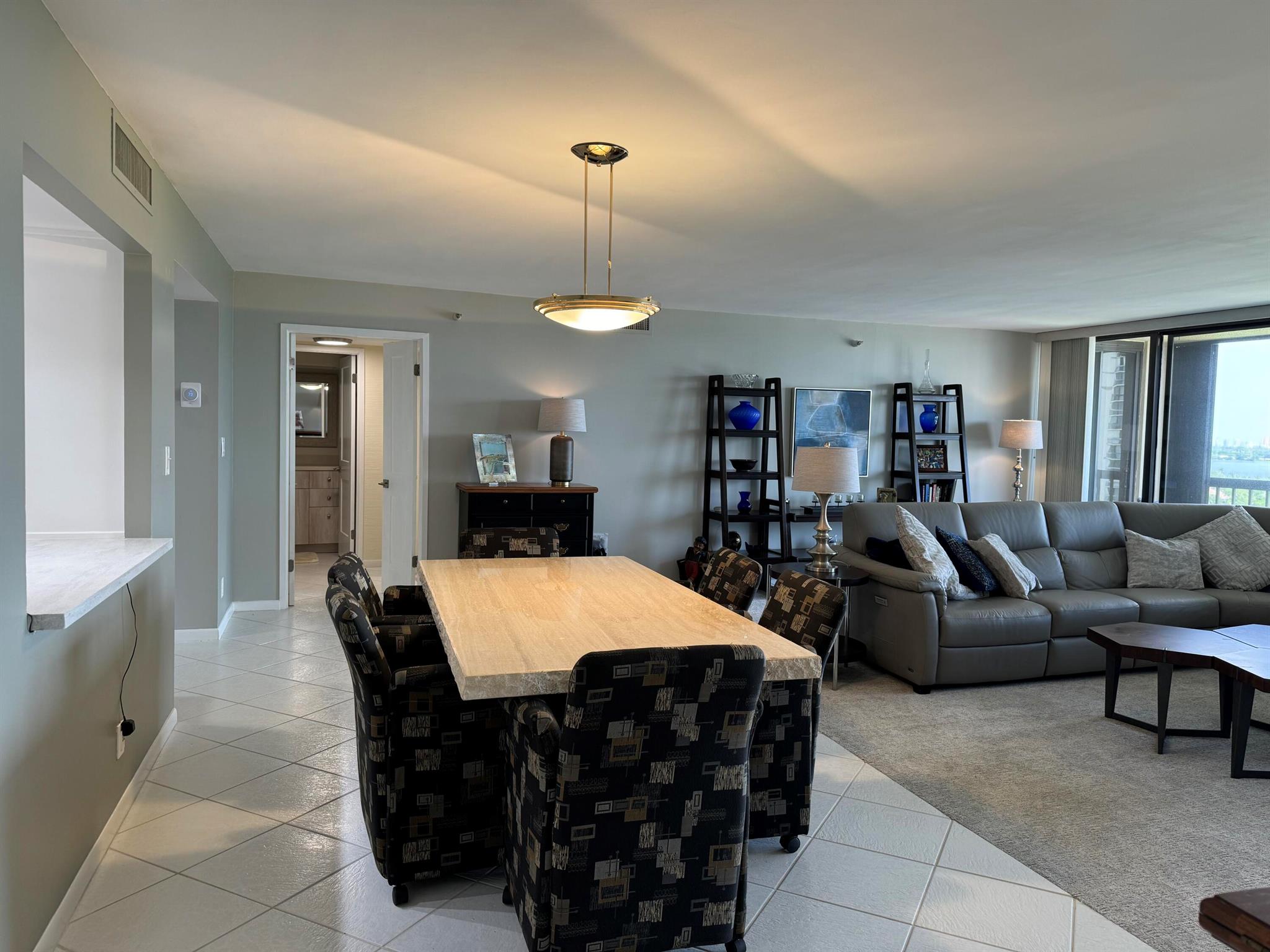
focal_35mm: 24
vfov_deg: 56.8
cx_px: 635
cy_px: 476
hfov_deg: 71.6
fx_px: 881
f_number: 1.78
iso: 100
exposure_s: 1/120
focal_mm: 6.76
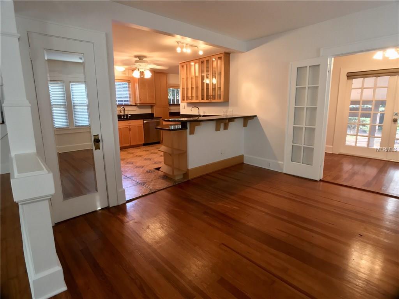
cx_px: 200
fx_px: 323
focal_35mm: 28
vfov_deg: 49.7
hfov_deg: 63.4
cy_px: 150
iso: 64
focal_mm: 3.99
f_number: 1.8
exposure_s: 1/30
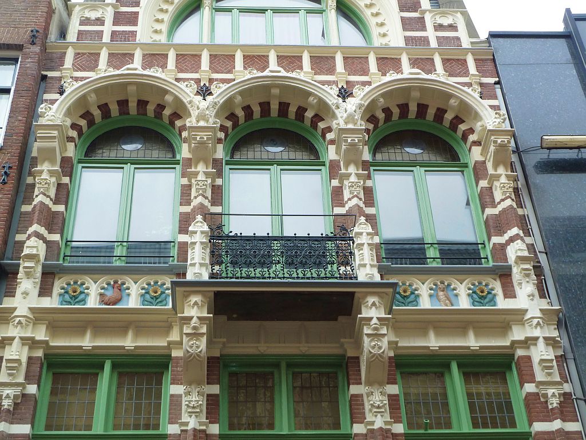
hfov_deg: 34.9
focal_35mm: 55
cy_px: 220
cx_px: 293
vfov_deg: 26.6
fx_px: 931
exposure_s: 1/30
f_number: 3.9
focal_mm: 9.1
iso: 100
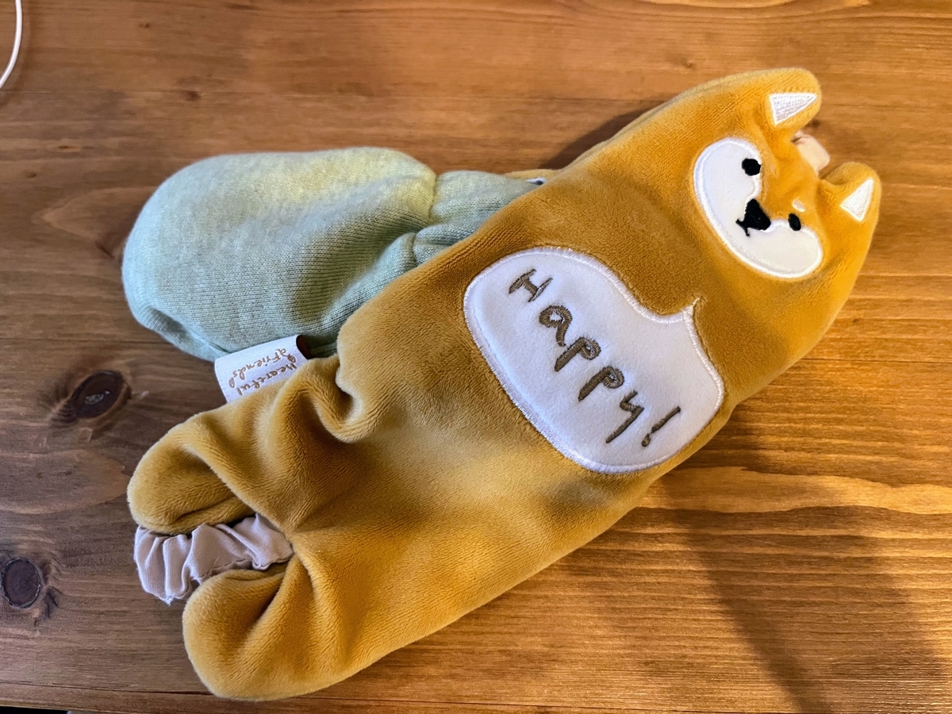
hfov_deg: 67.3
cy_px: 357
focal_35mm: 26
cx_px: 476
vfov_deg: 53.1
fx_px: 715
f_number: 1.6
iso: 400
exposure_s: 1/60
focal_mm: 5.1
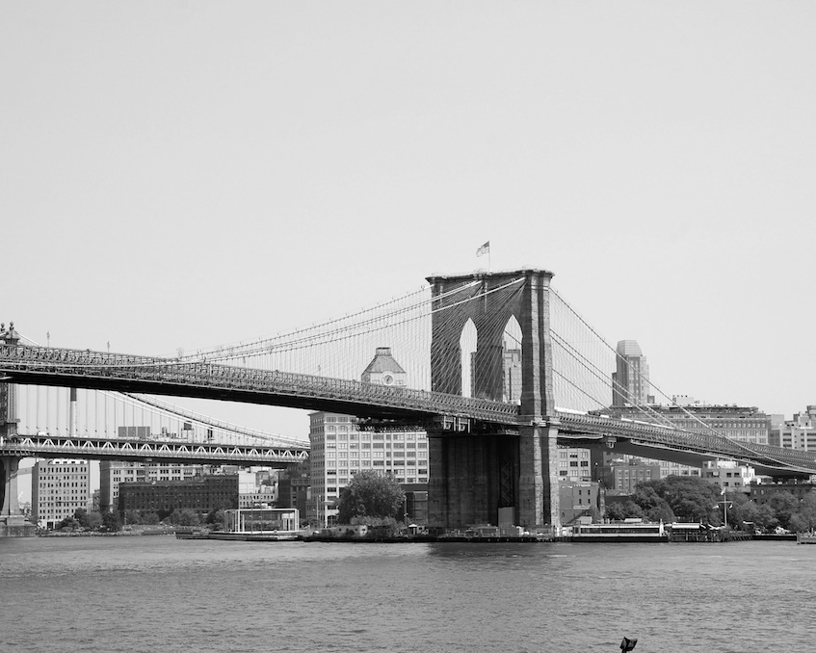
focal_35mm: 85
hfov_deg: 22.5
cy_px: 327
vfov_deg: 18.1
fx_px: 2053
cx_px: 389
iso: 200
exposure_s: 1/320
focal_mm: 50
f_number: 9
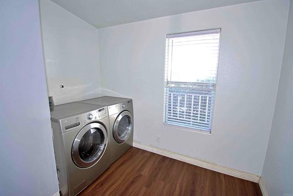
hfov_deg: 100.4
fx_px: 122
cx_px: 146
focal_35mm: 15
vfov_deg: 77.4
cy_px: 98
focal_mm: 10
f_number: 4.5
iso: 800
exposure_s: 1/125
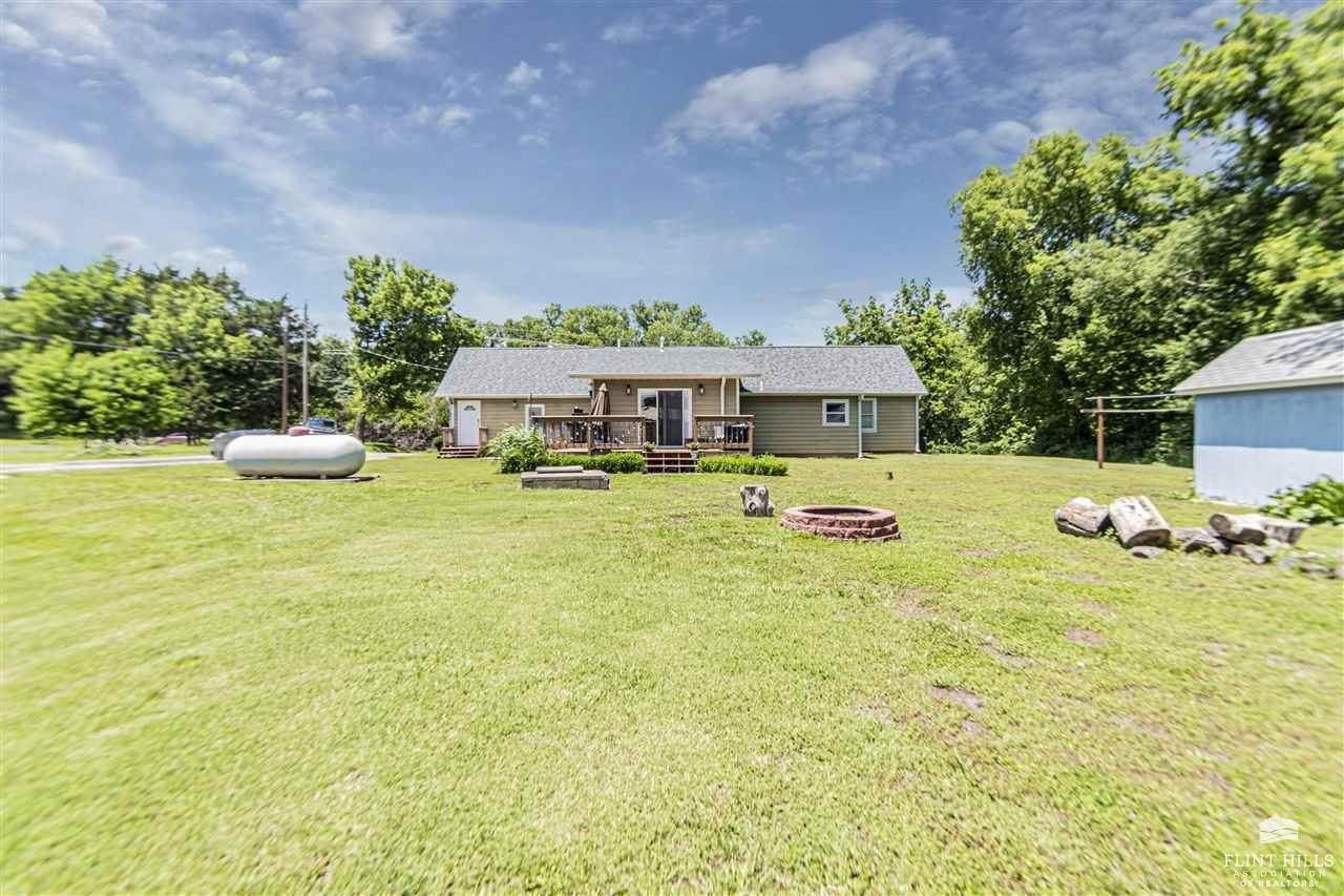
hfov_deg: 100.4
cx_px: 672
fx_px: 560
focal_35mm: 15
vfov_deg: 77.3
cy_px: 448
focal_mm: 10
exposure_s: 1/200
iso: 100
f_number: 7.1
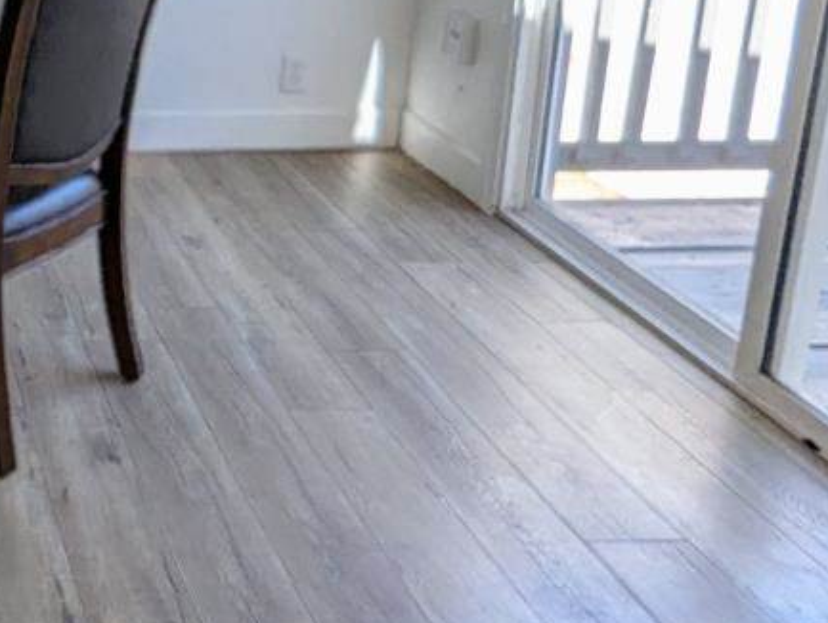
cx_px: -184
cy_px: -16
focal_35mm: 45
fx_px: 1078
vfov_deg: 29.8
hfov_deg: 33.5
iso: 50
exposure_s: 1/241
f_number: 2.2
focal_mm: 1.95
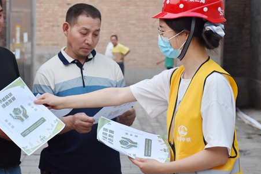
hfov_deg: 16.7
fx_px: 885
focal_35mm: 122
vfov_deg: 11.2
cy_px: 70
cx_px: 63
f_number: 4.8
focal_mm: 52
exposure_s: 1/60
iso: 800
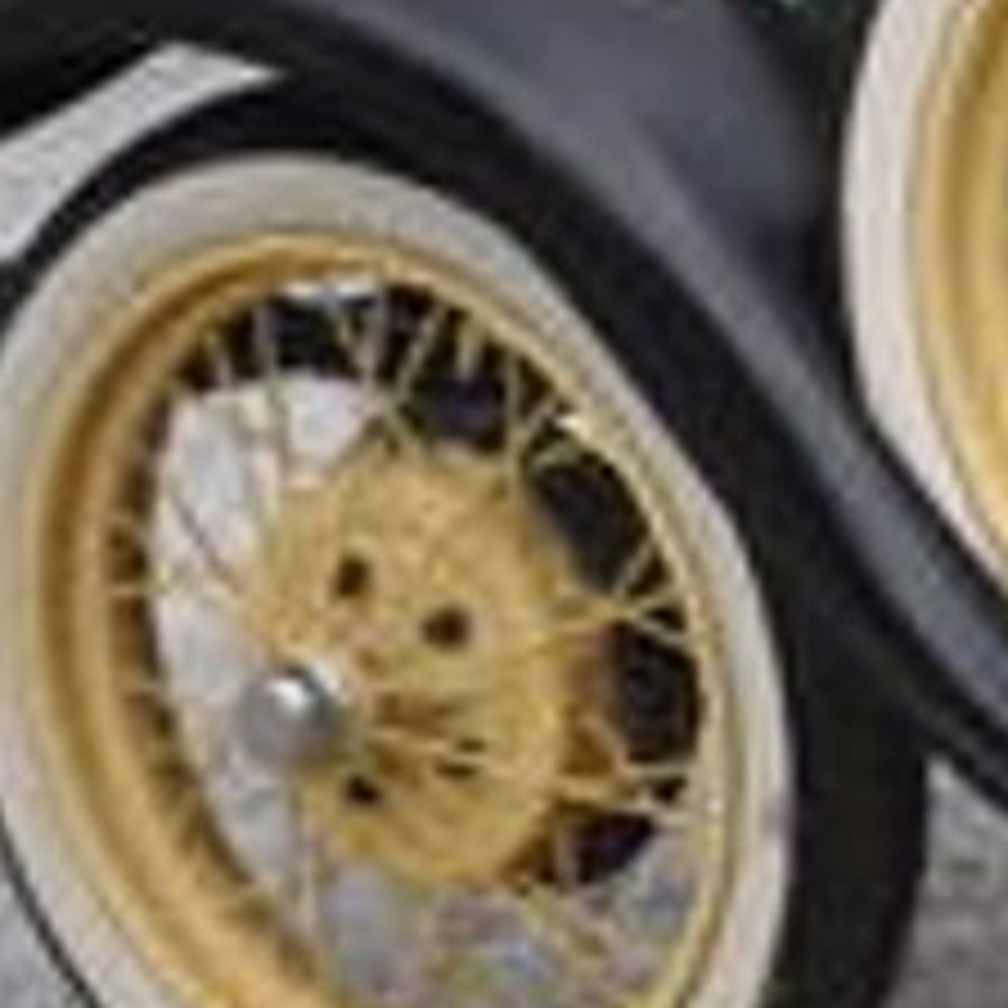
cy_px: -25
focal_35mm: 253
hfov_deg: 6.3
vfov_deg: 6.9
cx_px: 3220
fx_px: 8335
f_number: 8
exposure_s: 1/200
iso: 200
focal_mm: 26
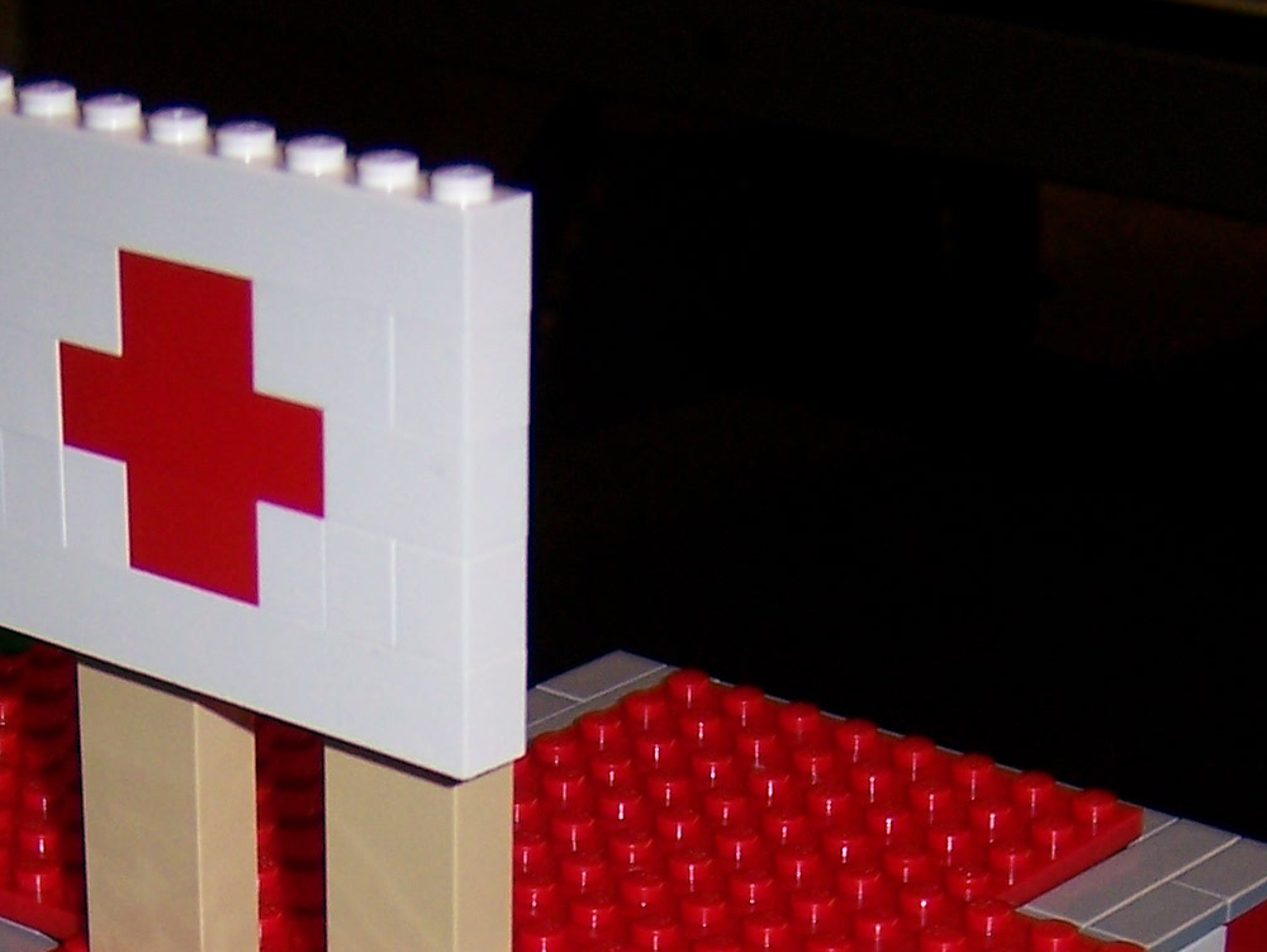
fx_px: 3735
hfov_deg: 19.2
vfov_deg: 13.9
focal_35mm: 102
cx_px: 465
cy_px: 1304
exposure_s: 1/60
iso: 100
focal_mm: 6
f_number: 2.8
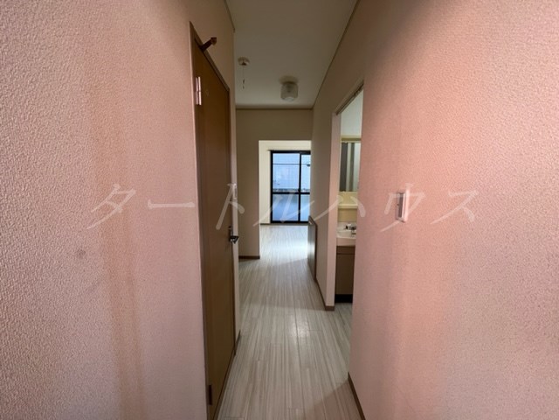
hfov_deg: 106.2
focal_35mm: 13
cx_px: 280
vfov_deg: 89.9
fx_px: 210
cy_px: 210
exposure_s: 1/120
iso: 100
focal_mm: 1.57
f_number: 1.8
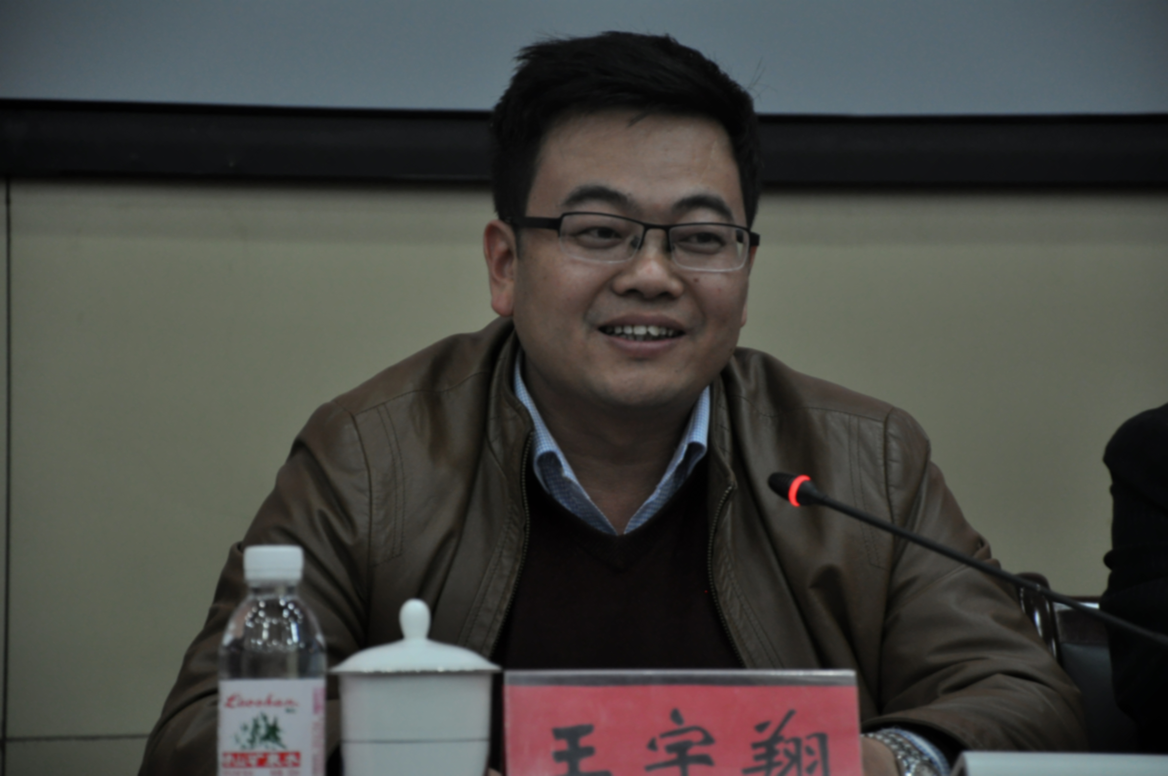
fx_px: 5104
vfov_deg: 8.7
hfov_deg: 13.1
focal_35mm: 158
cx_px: 584
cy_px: 388
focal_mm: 105
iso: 800
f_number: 5.6
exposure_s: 1/25
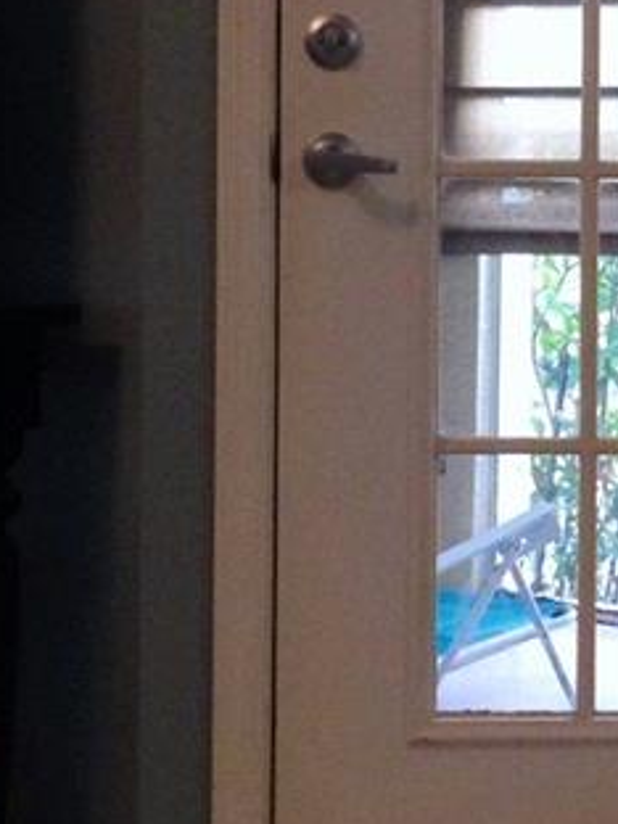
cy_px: 156
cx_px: 729
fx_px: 3023
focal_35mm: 127
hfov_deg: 11.5
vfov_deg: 15.4
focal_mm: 4.12
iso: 200
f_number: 2.4
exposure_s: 1/20
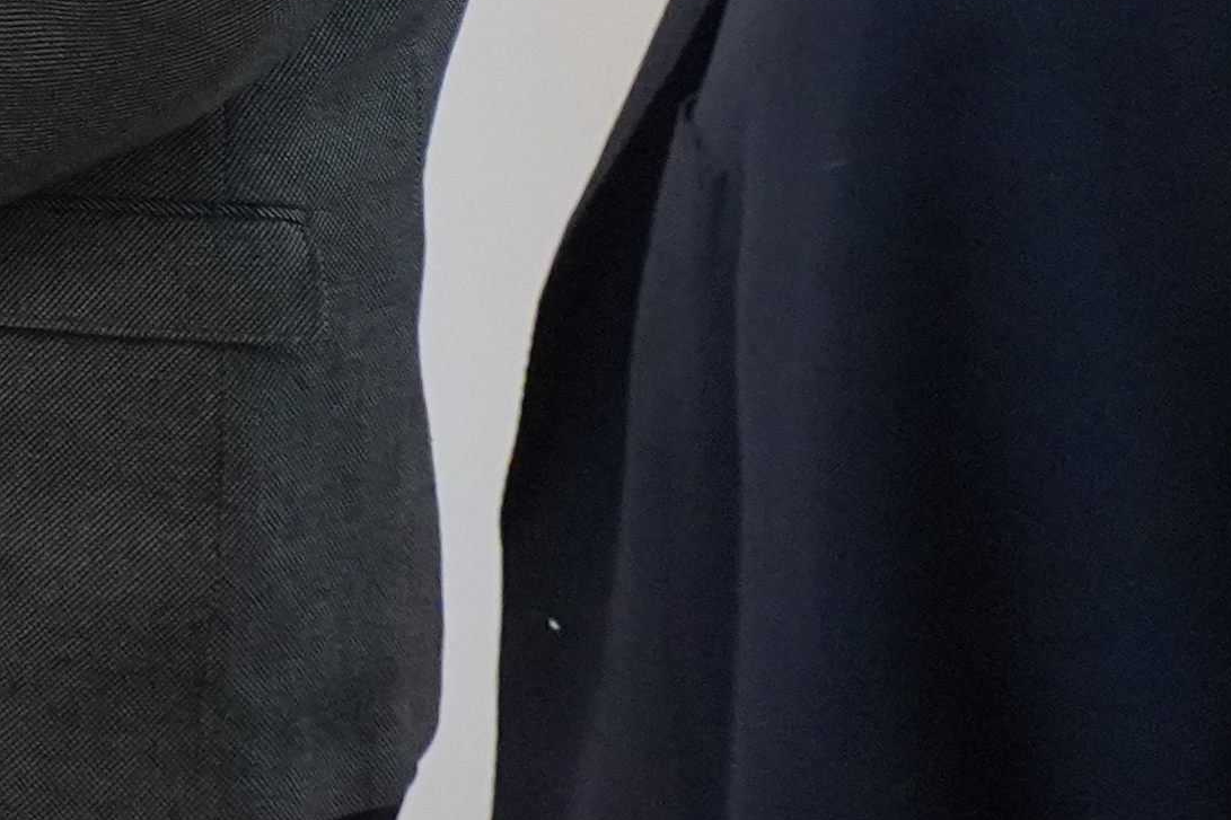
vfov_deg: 9.6
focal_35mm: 132
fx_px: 4513
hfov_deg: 12.9
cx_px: -1436
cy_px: -847
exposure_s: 1/160
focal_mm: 16
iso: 2500
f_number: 4
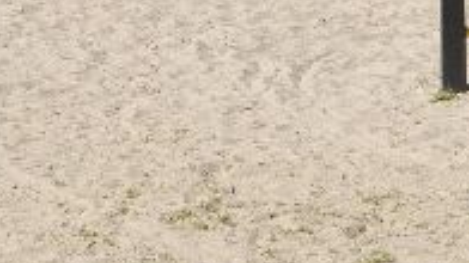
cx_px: 428
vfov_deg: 6.4
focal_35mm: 180
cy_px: -380
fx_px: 2237
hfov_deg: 11.9
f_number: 9
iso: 200
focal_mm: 22
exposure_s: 1/500
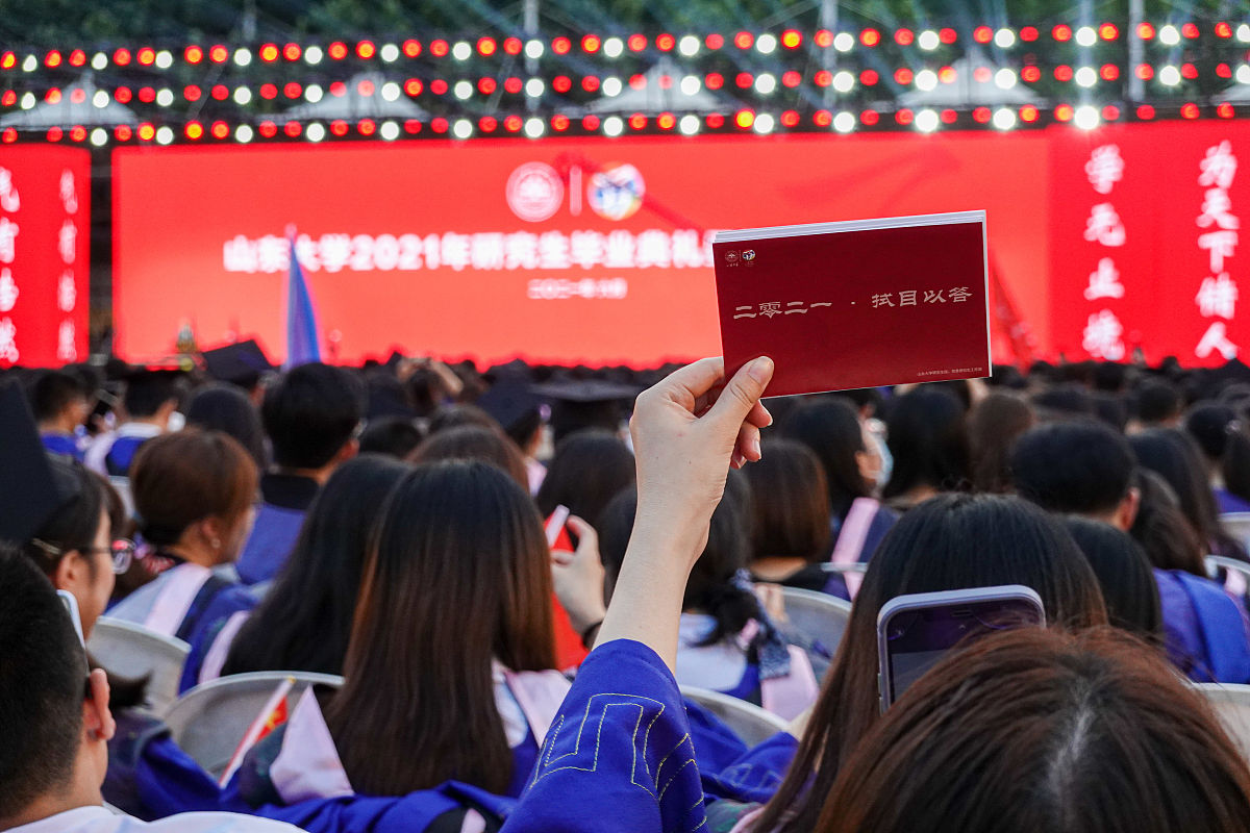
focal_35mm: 91
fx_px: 3159
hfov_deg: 22.4
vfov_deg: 15.0
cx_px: 625
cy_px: 416
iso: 500
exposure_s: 1/100
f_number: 4
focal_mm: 33.33
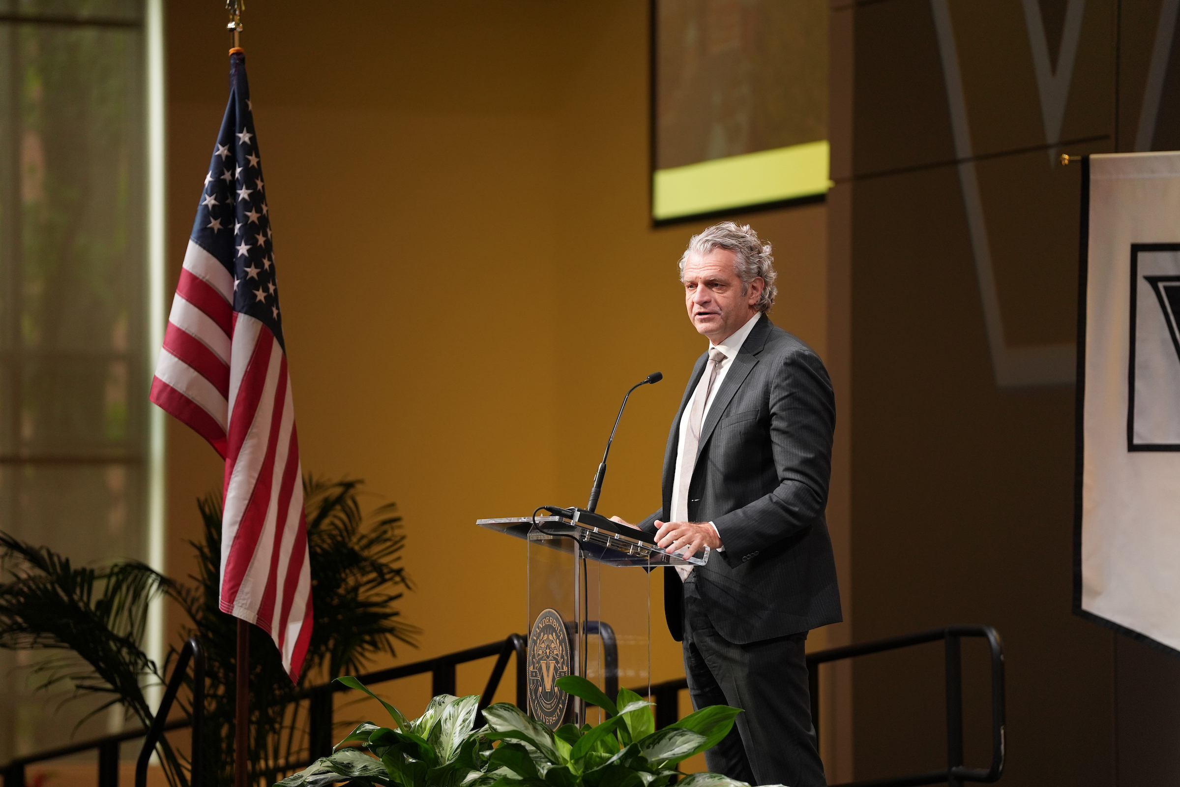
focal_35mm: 200
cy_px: 394
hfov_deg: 10.3
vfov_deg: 6.9
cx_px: 590
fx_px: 6555
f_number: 2.8
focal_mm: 200
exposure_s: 1/320
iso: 1000
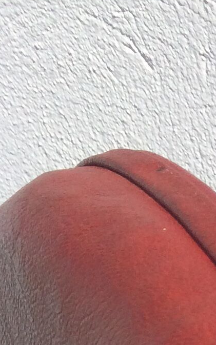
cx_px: 583
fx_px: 1402
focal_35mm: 149
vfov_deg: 12.0
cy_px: 764
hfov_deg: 7.9
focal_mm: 4.15
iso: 32
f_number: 2.2
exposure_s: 1/2933
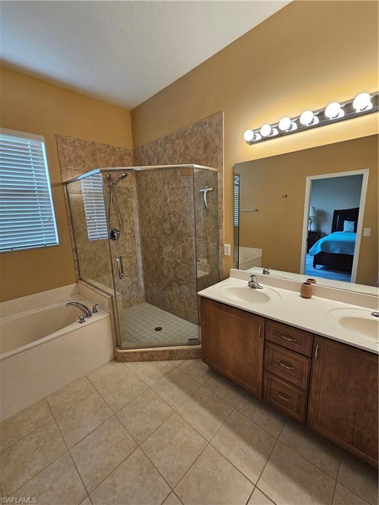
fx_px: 190
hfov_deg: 89.9
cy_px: 252
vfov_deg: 106.2
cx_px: 190
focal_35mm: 13
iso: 160
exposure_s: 1/60
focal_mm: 2.2
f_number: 2.2
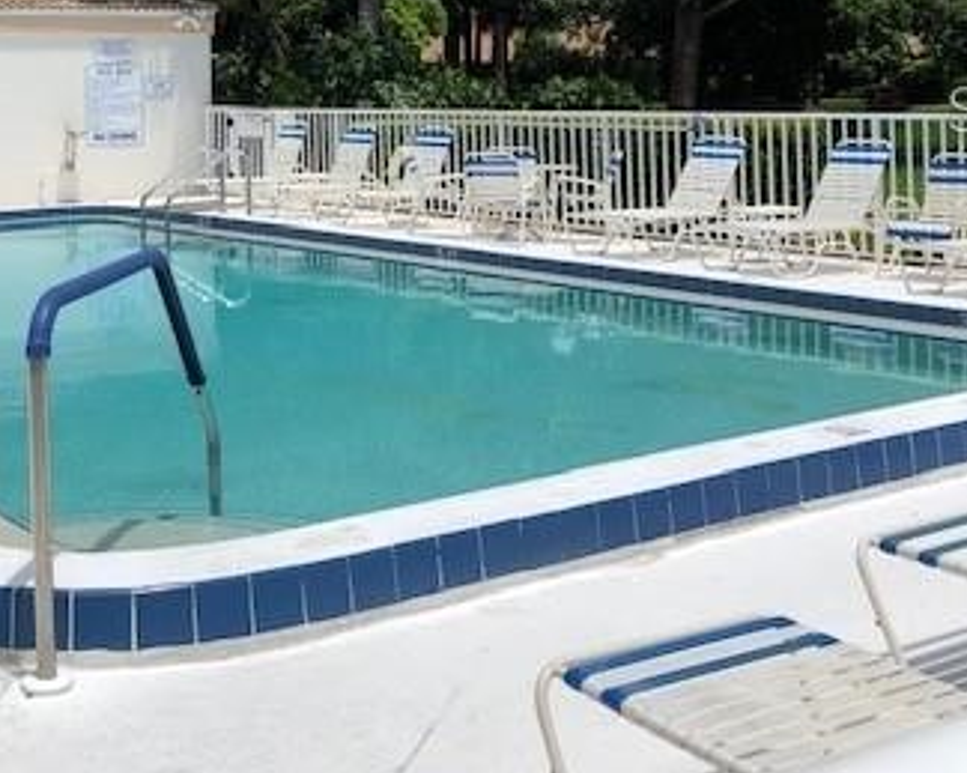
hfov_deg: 34.2
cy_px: 107
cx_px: 275
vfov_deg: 27.3
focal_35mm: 54
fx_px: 1545
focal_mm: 4
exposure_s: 1/2667
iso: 20
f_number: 1.8
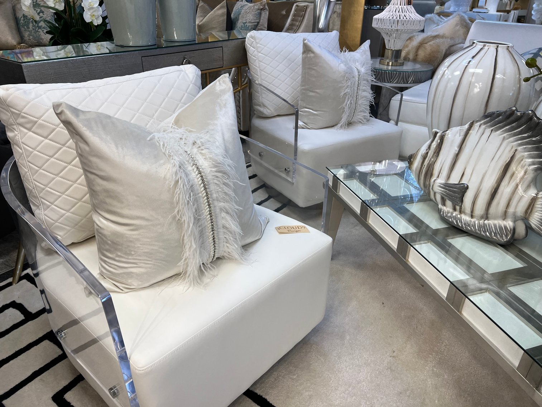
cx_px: 271
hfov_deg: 67.3
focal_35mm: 26
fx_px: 407
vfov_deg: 53.1
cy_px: 204
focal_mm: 5.7
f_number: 1.5
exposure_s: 1/120
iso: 50
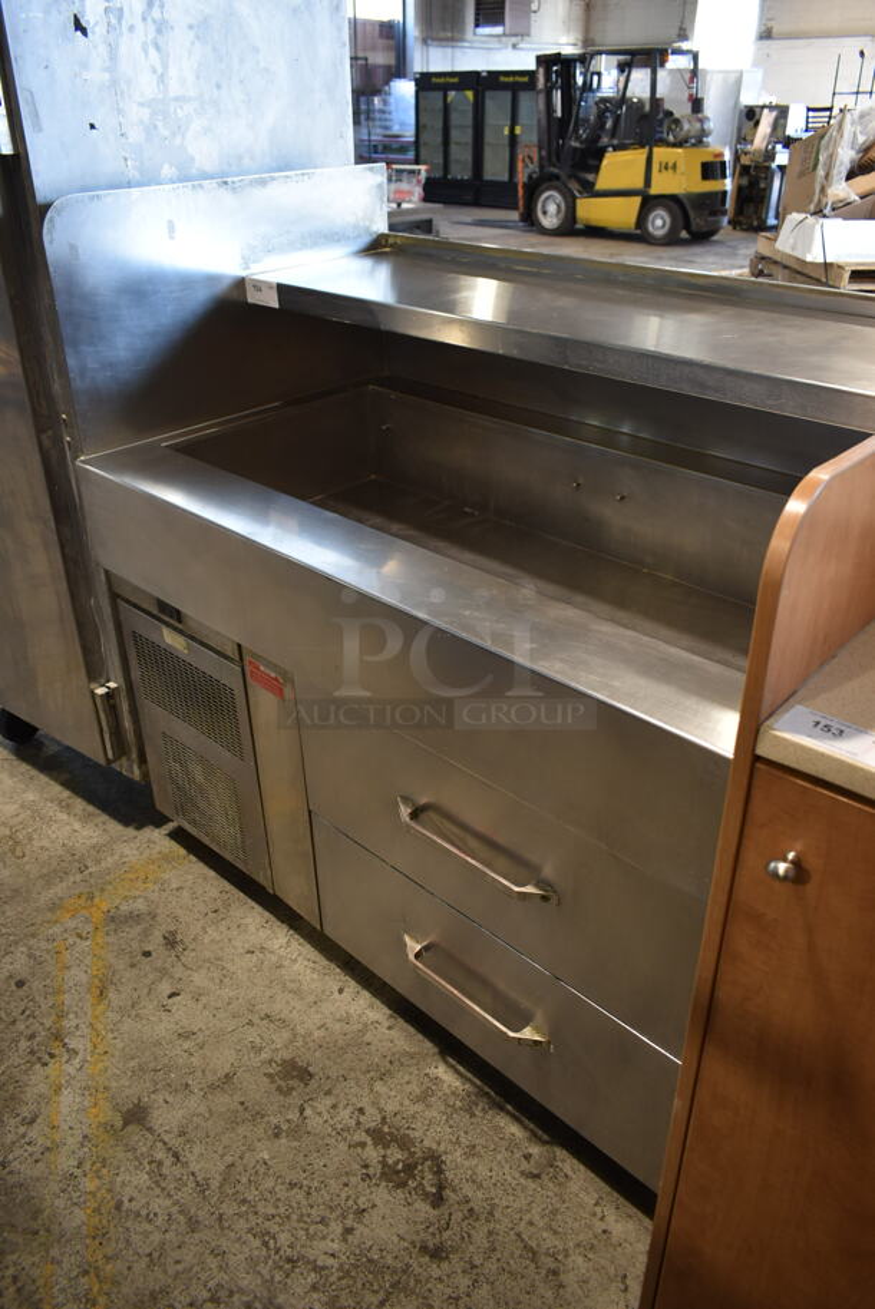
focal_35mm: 27
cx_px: 438
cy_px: 654
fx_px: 983
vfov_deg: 67.3
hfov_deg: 48.0
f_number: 3.5
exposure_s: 1/30
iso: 320
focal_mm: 18
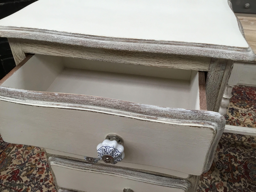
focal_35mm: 31
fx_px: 229
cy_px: 96
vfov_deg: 45.4
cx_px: 128
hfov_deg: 58.4
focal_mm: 3.3
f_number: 2.4
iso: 32
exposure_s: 1/33
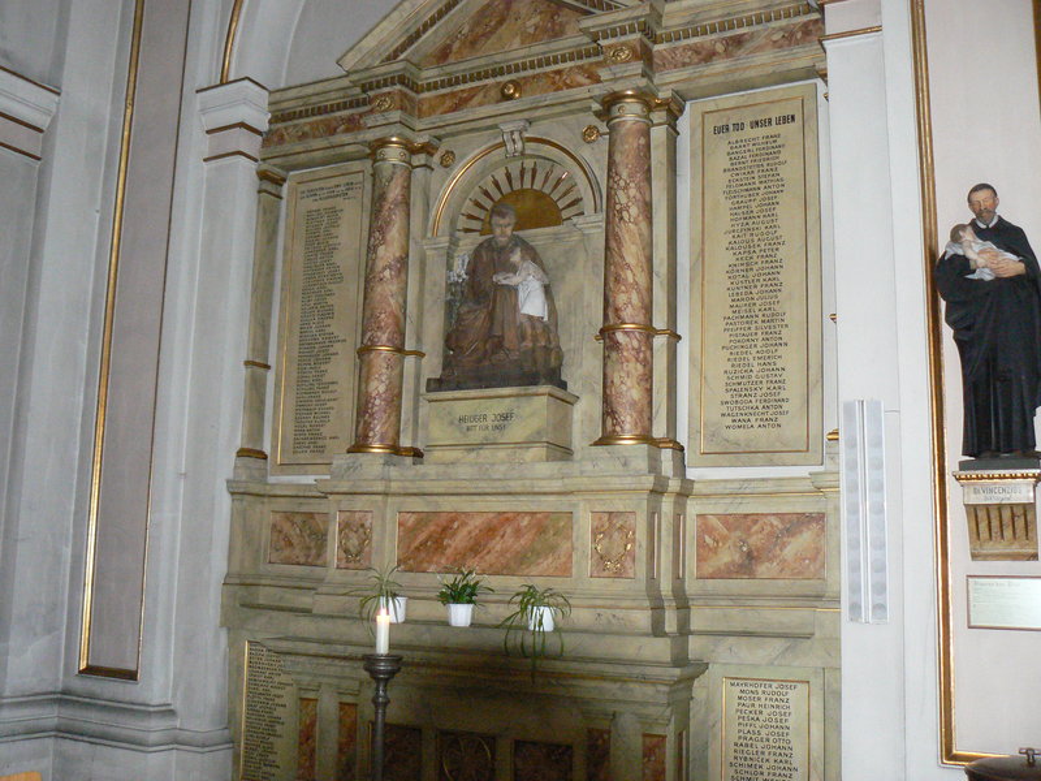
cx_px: 520
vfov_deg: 39.7
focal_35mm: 36
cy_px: 390
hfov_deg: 51.4
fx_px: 1083
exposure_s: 1/30
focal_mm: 6
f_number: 2.8
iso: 400
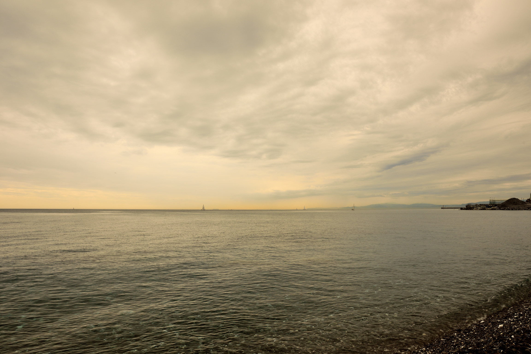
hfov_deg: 71.5
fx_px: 369
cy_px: 181
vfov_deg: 51.3
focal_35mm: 25
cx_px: 266
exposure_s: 1/25
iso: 100
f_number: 11
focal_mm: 24
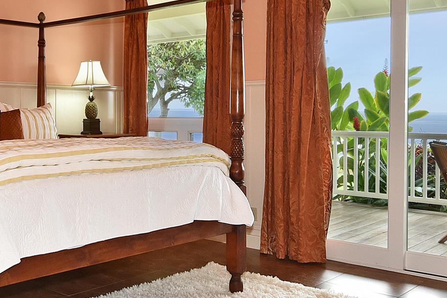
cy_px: 114
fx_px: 584
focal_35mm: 47
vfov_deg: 28.6
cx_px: 118
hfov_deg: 40.8
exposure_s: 1/15
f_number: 16
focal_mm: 14
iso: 5600
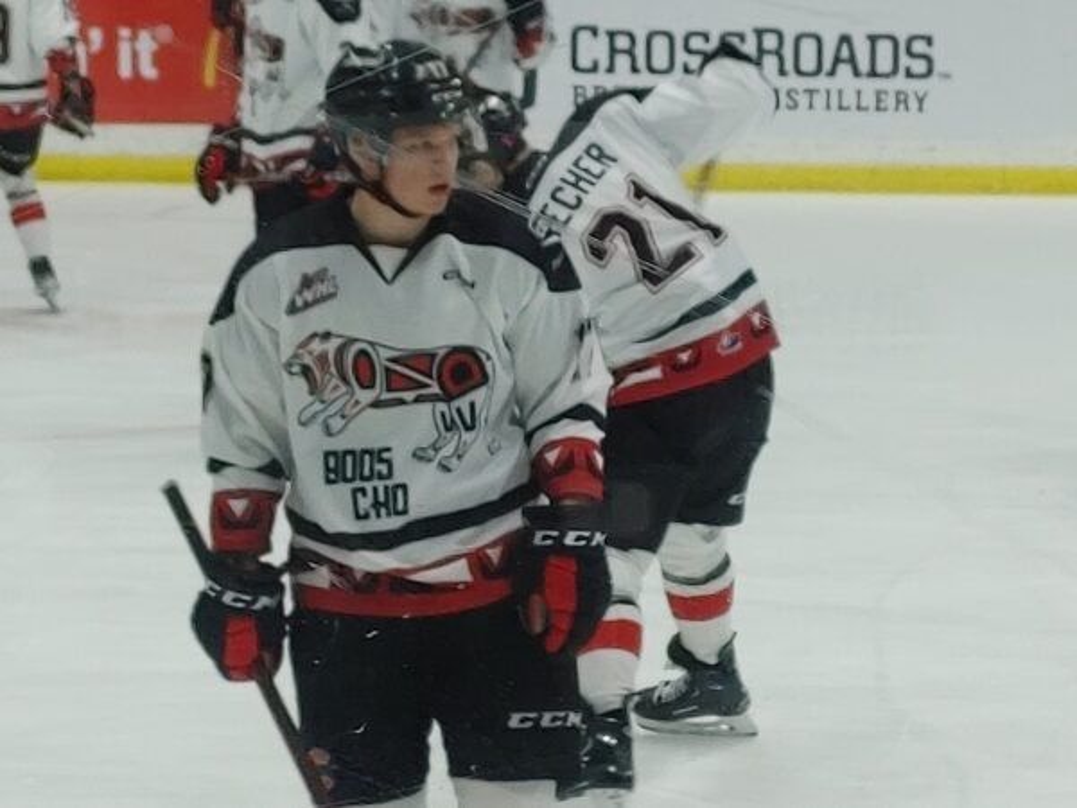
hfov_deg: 11.2
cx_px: 538
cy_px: 404
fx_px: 5476
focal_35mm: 176
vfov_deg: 8.4
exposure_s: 1/60
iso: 50
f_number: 1.8
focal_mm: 4.81
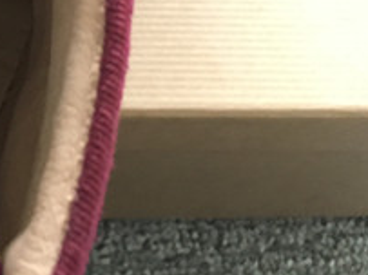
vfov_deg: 14.0
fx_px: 1062
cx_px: -190
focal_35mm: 100
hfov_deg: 17.6
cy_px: -115
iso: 200
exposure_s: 1/33
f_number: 2.2
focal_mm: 4.15
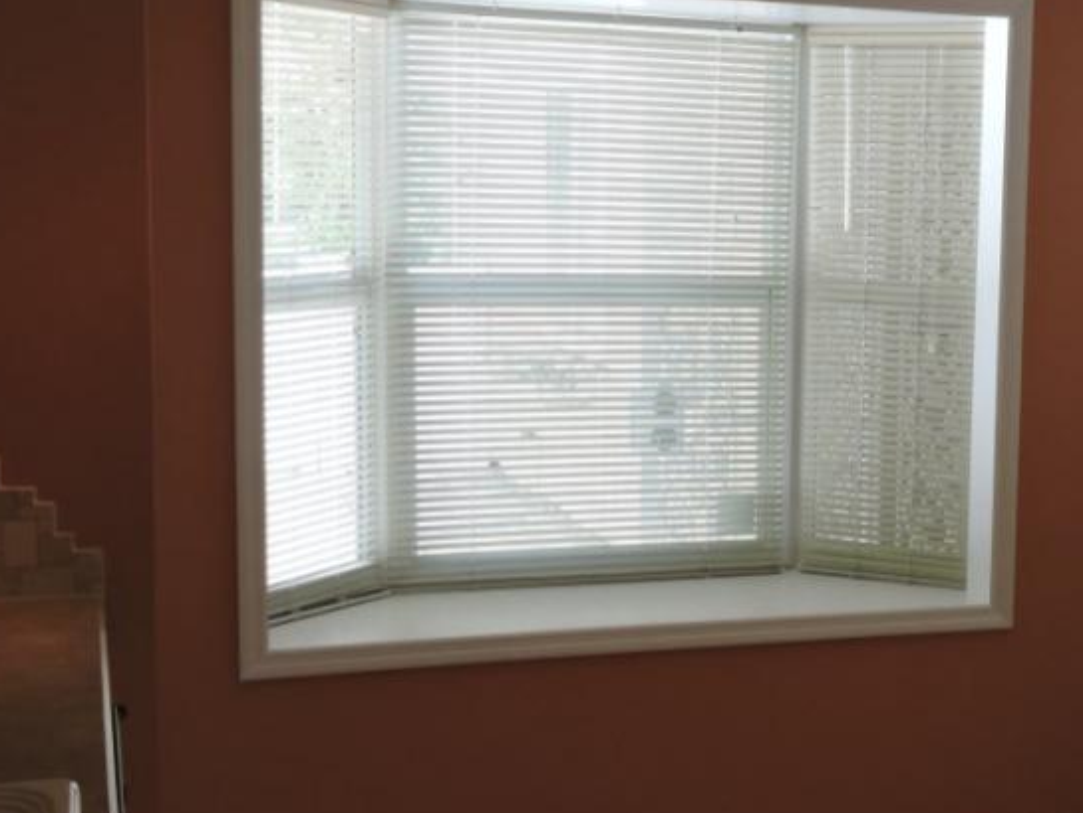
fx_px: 1940
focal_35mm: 62
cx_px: 960
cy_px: 430
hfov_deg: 30.0
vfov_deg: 23.7
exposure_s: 1/60
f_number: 3.6
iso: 100
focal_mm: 5.9
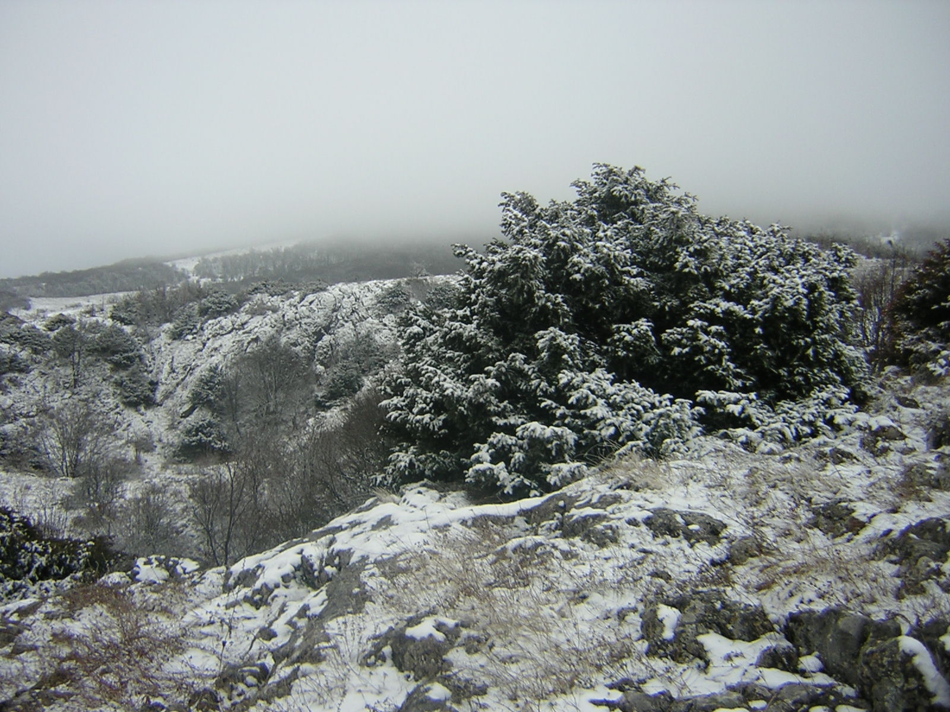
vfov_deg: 39.7
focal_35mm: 36
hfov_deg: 51.4
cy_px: 356
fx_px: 988
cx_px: 475
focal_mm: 4.7
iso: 100
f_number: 2.6
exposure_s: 1/225
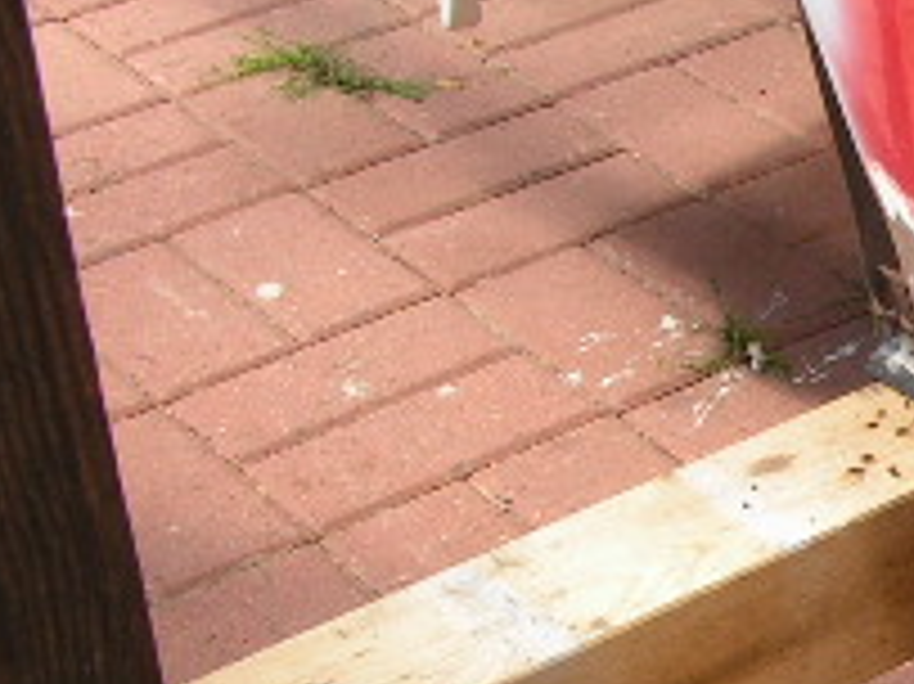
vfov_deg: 12.3
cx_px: 1306
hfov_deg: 15.4
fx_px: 3167
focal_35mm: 120
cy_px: 423
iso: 50
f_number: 5.6
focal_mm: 6.3
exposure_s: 1/100
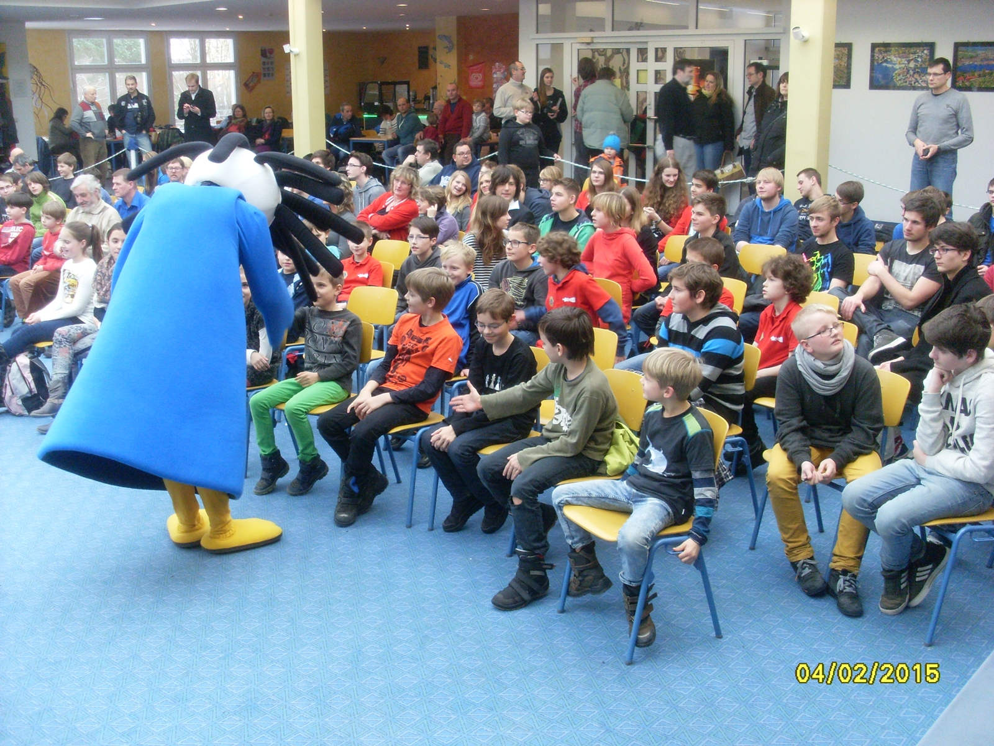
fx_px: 1091
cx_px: 497
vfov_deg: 37.7
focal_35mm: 38
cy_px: 373
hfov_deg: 49.0
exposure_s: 1/45
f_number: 3
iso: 200
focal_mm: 6.3
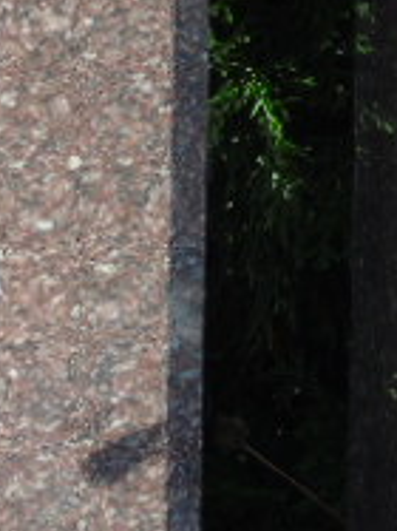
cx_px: 0
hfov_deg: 2.7
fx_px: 8497
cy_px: 168
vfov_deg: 3.6
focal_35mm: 555
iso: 80
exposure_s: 1/160
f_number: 4.9
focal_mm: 29
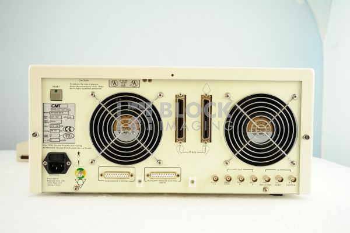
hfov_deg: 50.7
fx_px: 369
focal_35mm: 38
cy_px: 116
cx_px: 175
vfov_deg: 35.0
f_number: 6.3
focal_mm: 38
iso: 800
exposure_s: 1/100
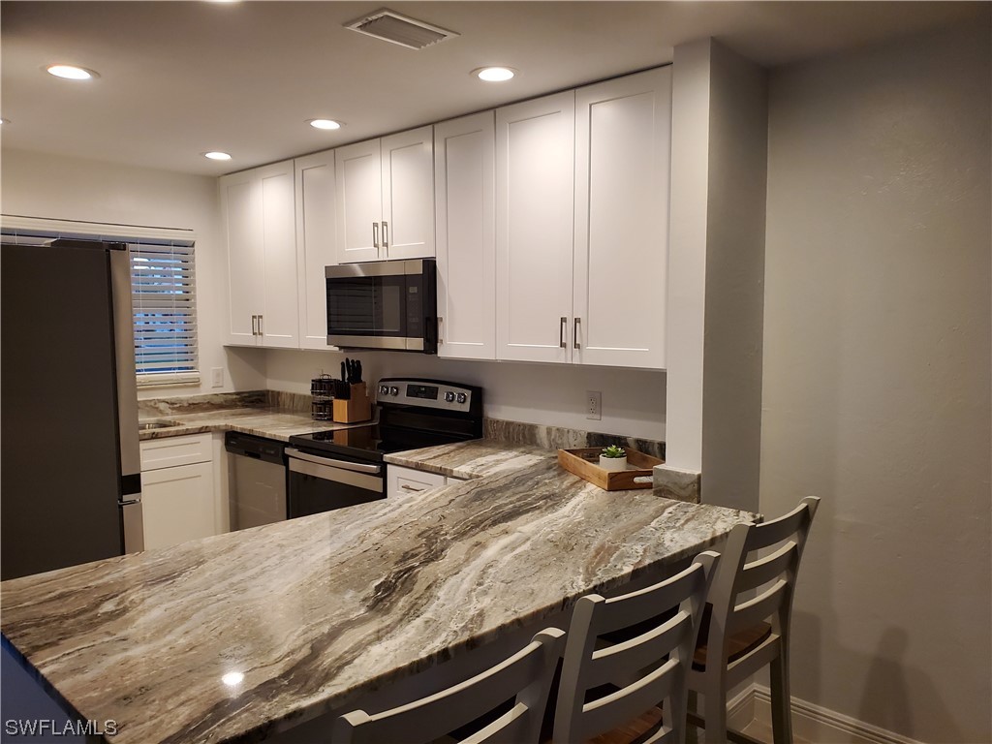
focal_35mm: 26
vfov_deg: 53.1
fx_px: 745
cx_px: 496
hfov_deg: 67.3
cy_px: 372
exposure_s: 1/120
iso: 320
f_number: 2.4
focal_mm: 4.3
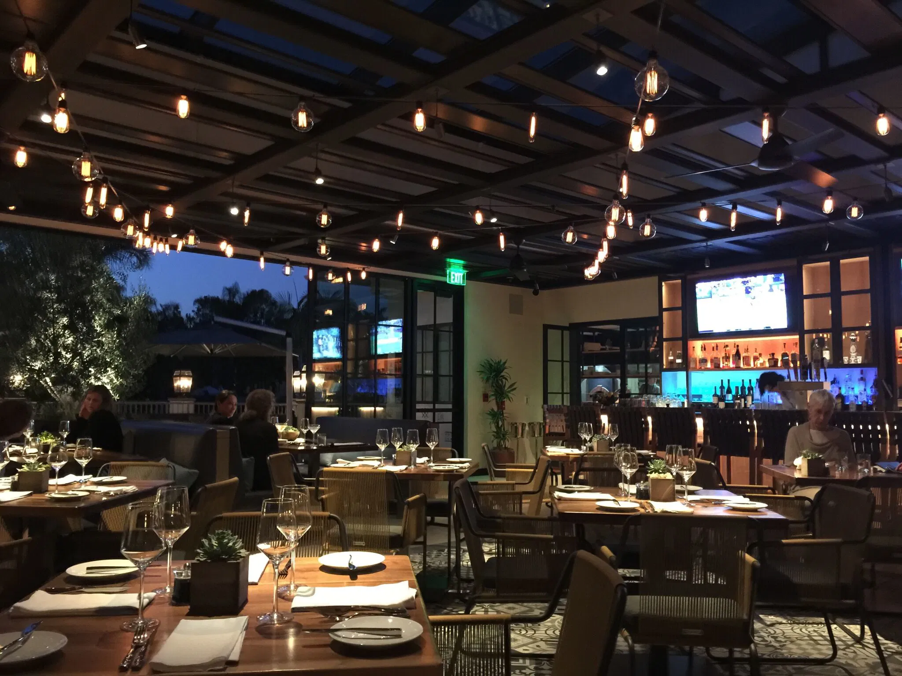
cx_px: 451
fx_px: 756
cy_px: 338
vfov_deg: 48.2
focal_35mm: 29
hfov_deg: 61.7
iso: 160
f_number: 2.2
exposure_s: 1/4
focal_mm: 4.15
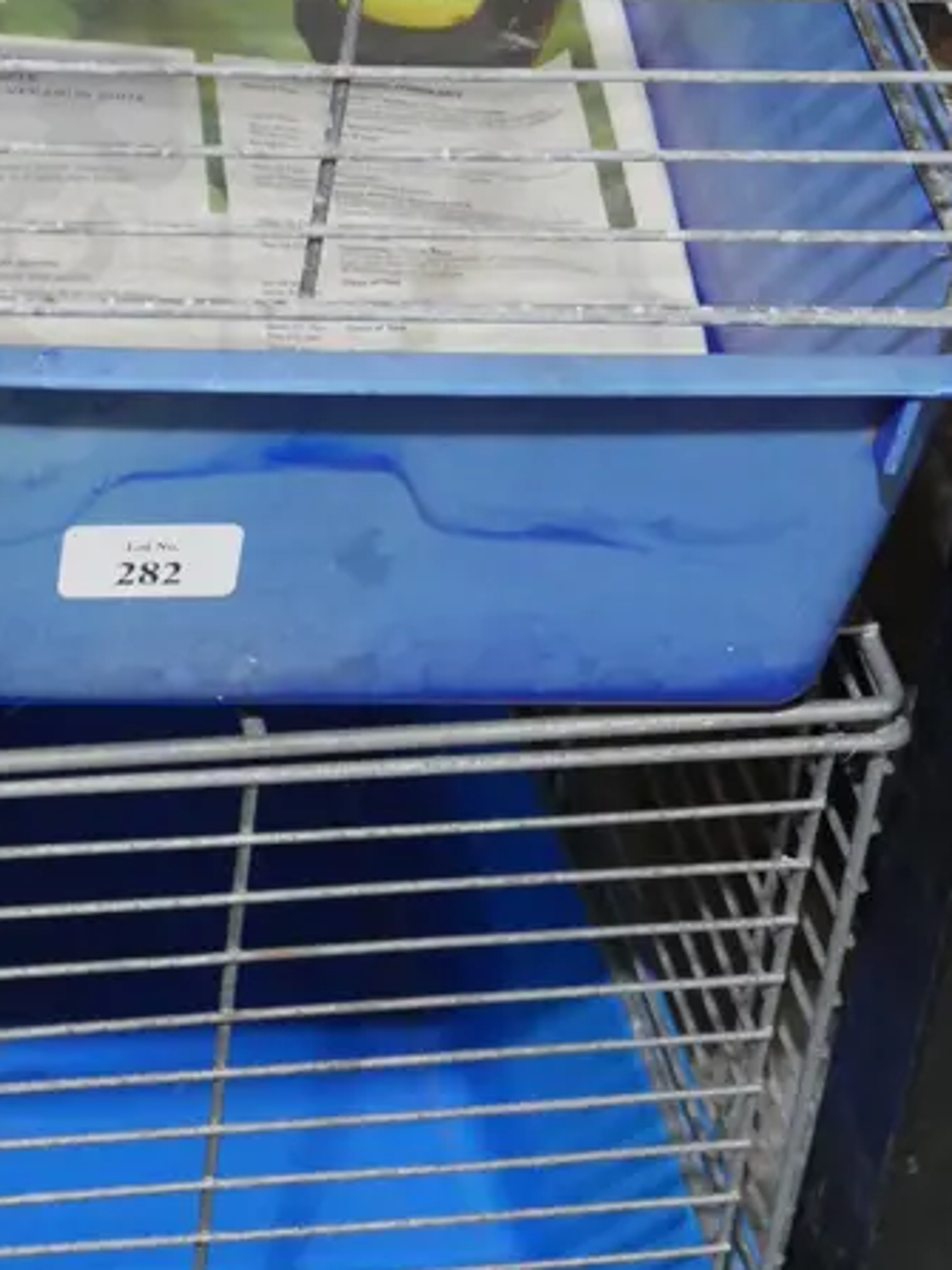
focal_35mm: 133
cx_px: -26
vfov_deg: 14.8
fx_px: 4879
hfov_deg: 11.0
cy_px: 332
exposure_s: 1/60
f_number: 5.6
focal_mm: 29
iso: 1600
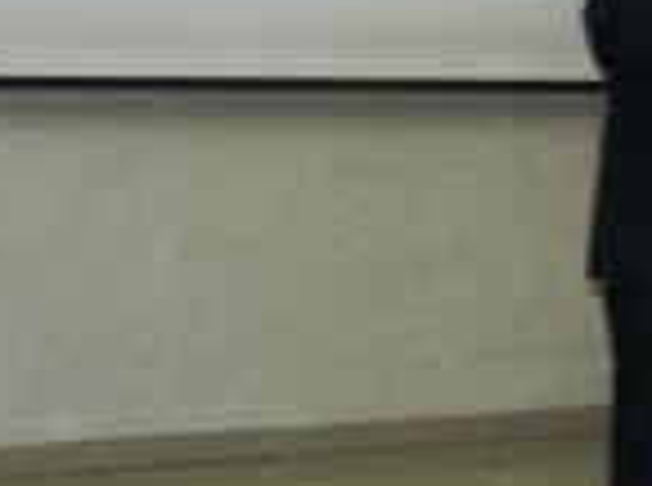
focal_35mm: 127
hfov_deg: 15.5
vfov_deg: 11.5
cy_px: 45
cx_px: 405
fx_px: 2386
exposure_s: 1/40
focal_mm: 7.3
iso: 220
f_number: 3.5
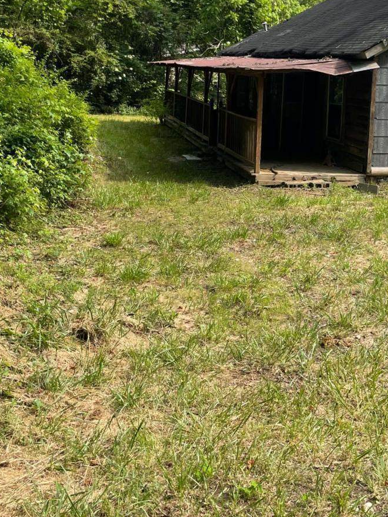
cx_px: 306
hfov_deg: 30.2
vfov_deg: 39.5
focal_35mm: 47
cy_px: 138
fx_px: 702
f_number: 1.6
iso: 32
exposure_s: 1/1147
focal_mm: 4.2
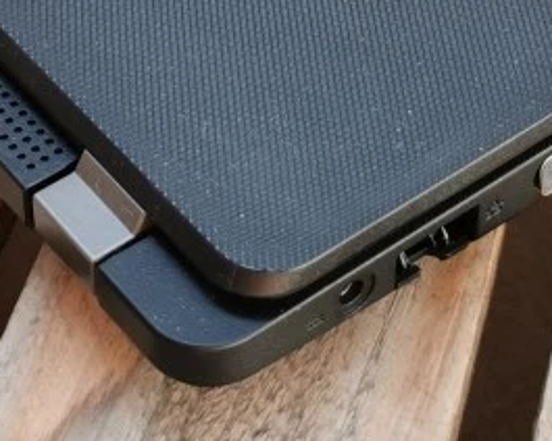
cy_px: -114
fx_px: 1928
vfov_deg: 12.7
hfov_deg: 16.3
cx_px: 304
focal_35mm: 118
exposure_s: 1/153
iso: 50
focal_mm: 5.56
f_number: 1.6
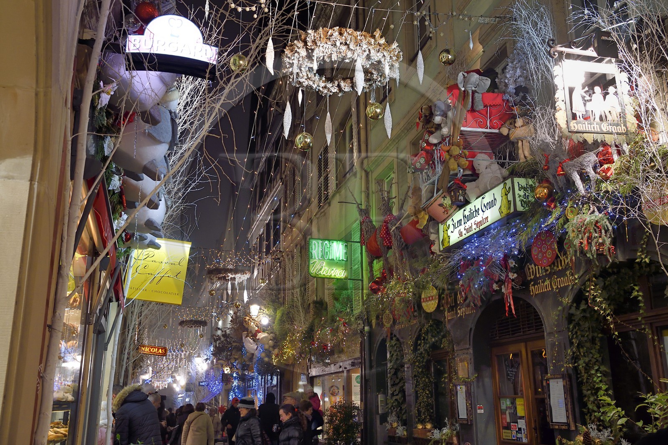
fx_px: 649
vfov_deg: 37.8
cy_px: 222
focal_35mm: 35
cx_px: 334
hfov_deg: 54.4
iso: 1600
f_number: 6.3
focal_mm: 35
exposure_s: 1/60
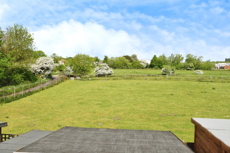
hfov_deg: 53.1
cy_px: 76
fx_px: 230
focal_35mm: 36
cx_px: 115
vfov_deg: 36.9
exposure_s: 1/800
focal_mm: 24
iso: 800
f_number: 14
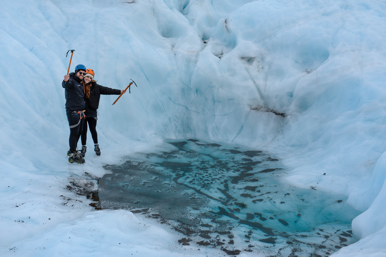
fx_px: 375
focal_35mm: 35
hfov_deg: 54.4
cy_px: 128
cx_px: 193
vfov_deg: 37.9
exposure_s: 1/320
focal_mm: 35
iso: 64
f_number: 3.2
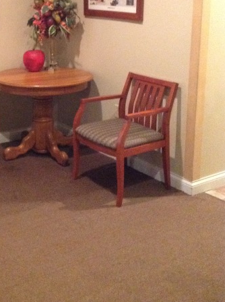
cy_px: 92
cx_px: 37
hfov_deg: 23.9
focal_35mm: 60
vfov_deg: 31.9
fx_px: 522
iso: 800
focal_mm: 4.28
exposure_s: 1/15
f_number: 2.4
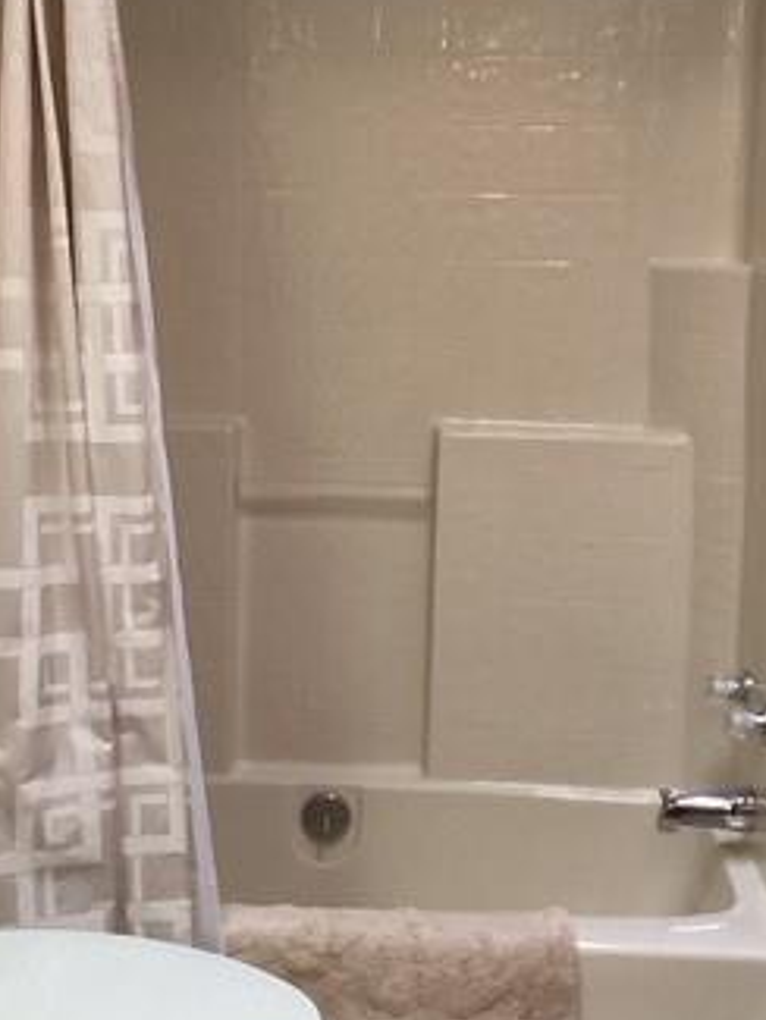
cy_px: 458
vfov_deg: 31.6
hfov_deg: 24.0
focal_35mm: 61
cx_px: 342
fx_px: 1799
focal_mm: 3.3
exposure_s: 1/60
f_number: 2.4
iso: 320
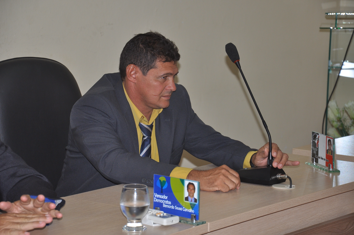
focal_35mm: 120
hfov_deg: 17.1
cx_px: 177
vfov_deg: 11.4
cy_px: 118
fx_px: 1179
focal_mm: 80
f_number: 5.6
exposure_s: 1/160
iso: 400
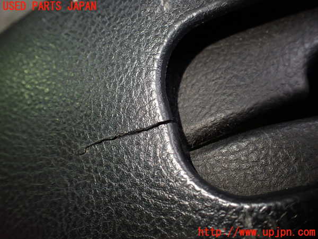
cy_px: 120
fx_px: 276
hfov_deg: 60.0
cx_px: 159
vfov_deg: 46.8
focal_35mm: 30
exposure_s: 1/125
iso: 320
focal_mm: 5.4
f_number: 2.3
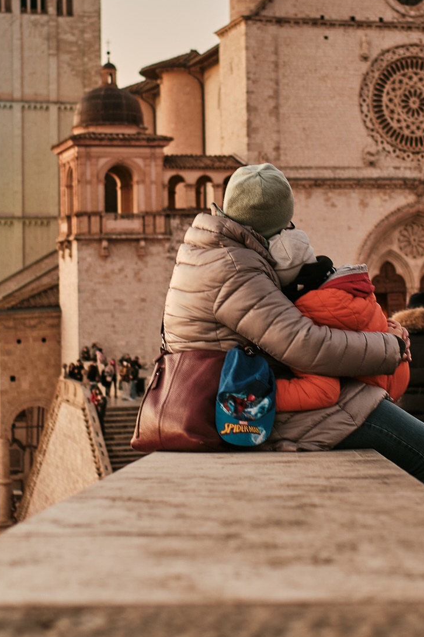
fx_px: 1308
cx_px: 274
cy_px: 225
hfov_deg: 18.4
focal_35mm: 74
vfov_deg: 27.2
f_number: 2.2
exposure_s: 1/30
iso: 160
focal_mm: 23
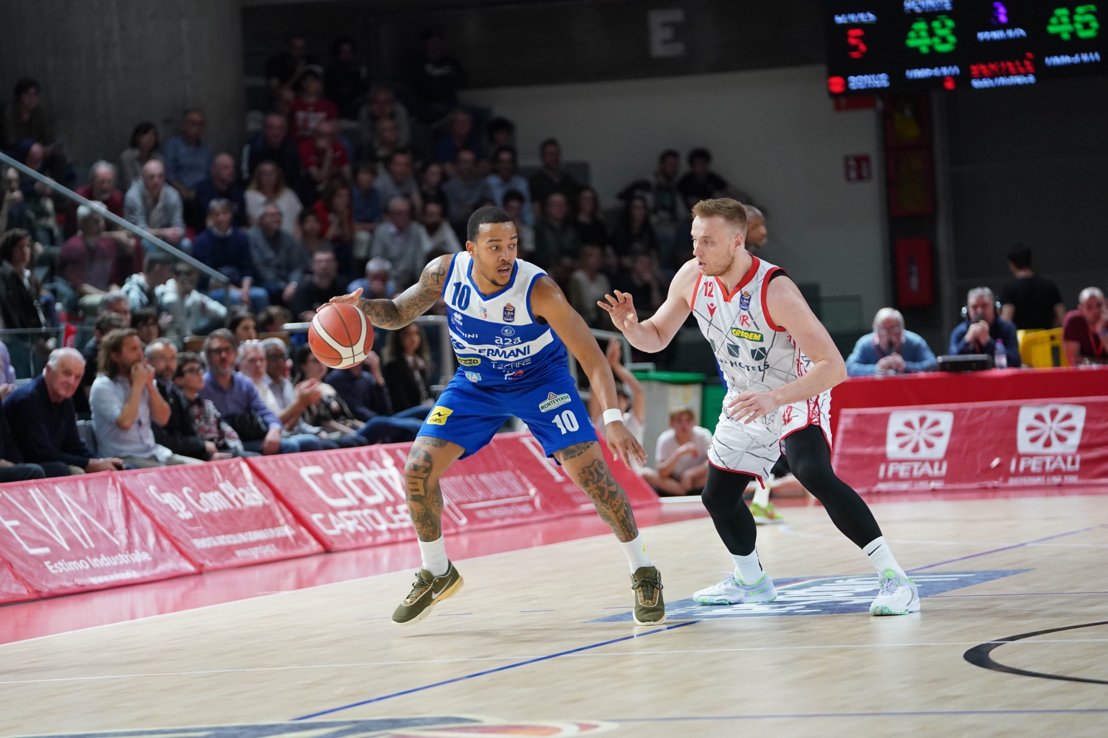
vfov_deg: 8.3
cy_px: 369
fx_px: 5078
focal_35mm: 165
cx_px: 554
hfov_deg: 12.5
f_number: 3.2
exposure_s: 1/1250
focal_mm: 165
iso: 3200
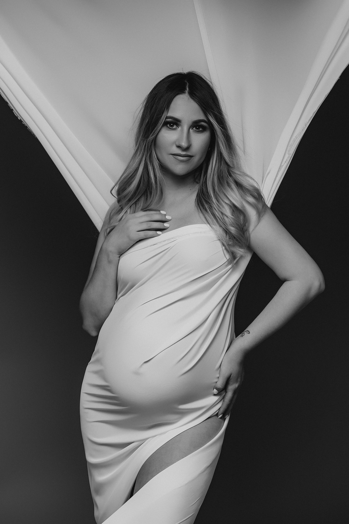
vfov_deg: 29.7
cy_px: 262
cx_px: 174
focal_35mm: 68
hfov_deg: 20.0
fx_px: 989
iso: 200
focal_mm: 68
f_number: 5
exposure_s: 1/160
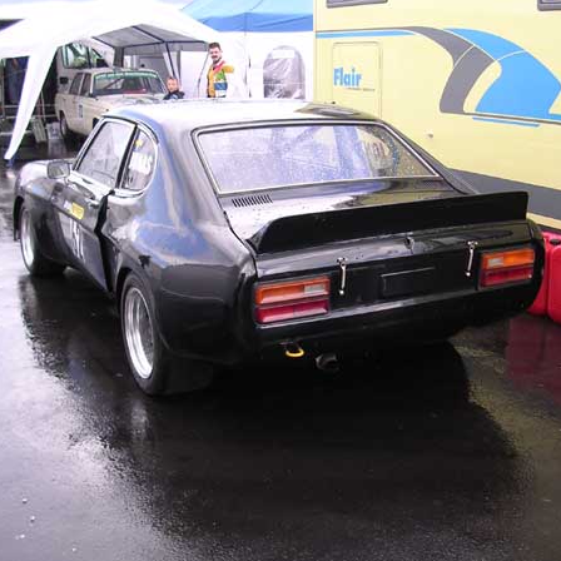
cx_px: 308
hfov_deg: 37.5
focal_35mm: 45
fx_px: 825
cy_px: 280
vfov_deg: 37.6
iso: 100
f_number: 2.8
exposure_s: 1/208
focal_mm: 5.8
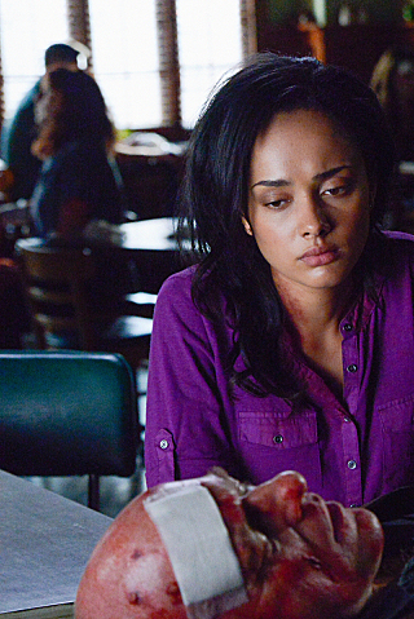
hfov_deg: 9.6
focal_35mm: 142
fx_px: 2446
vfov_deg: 14.4
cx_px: 344
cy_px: 395
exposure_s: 1/50
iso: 6400
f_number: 5.6
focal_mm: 85
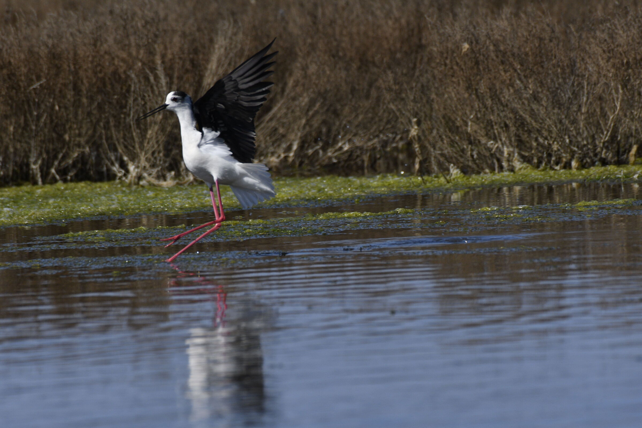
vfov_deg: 1.3
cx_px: 321
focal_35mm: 1050
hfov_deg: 2.0
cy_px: 214
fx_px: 18724
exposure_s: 1/2500
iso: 500
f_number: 10
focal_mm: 700
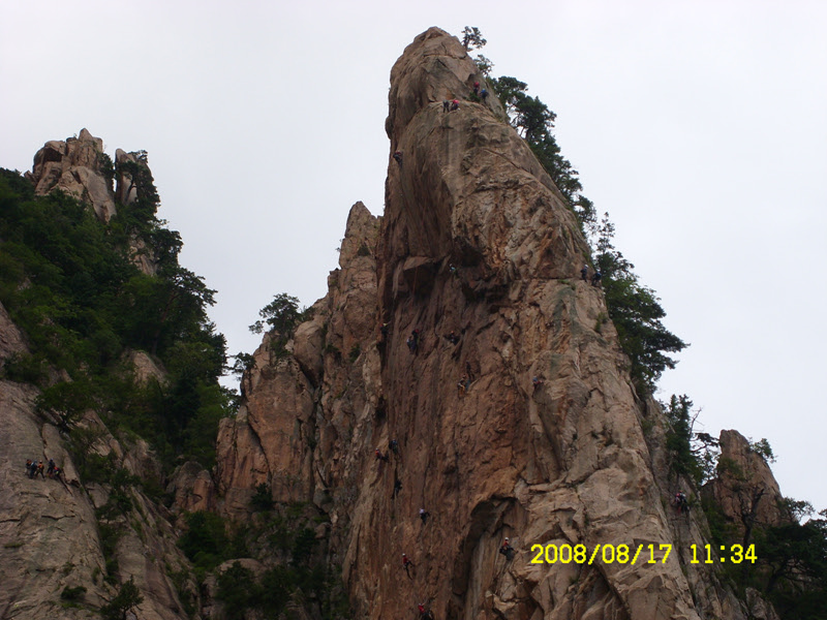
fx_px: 2509
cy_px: 310
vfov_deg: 14.1
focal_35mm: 105
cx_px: 414
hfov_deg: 18.7
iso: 50
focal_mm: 17.4
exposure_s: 1/620
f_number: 4.9
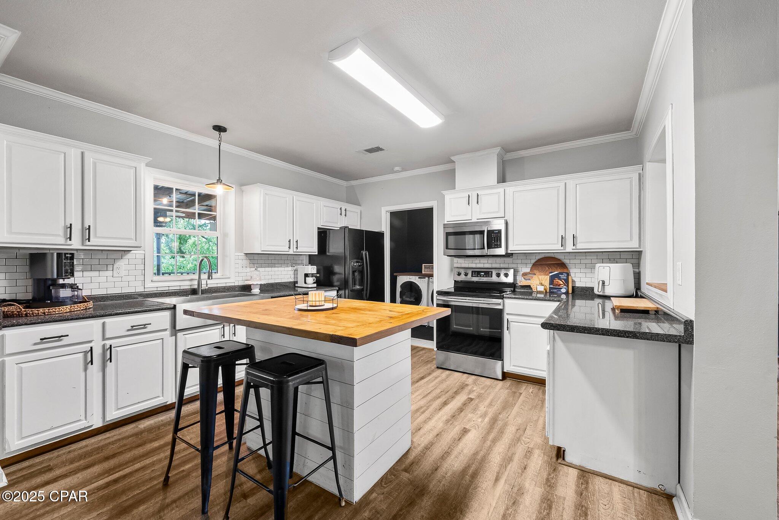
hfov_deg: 104.2
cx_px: 390
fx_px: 303
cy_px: 260
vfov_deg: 81.3
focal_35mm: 14
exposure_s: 2.5
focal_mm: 14
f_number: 9
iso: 400
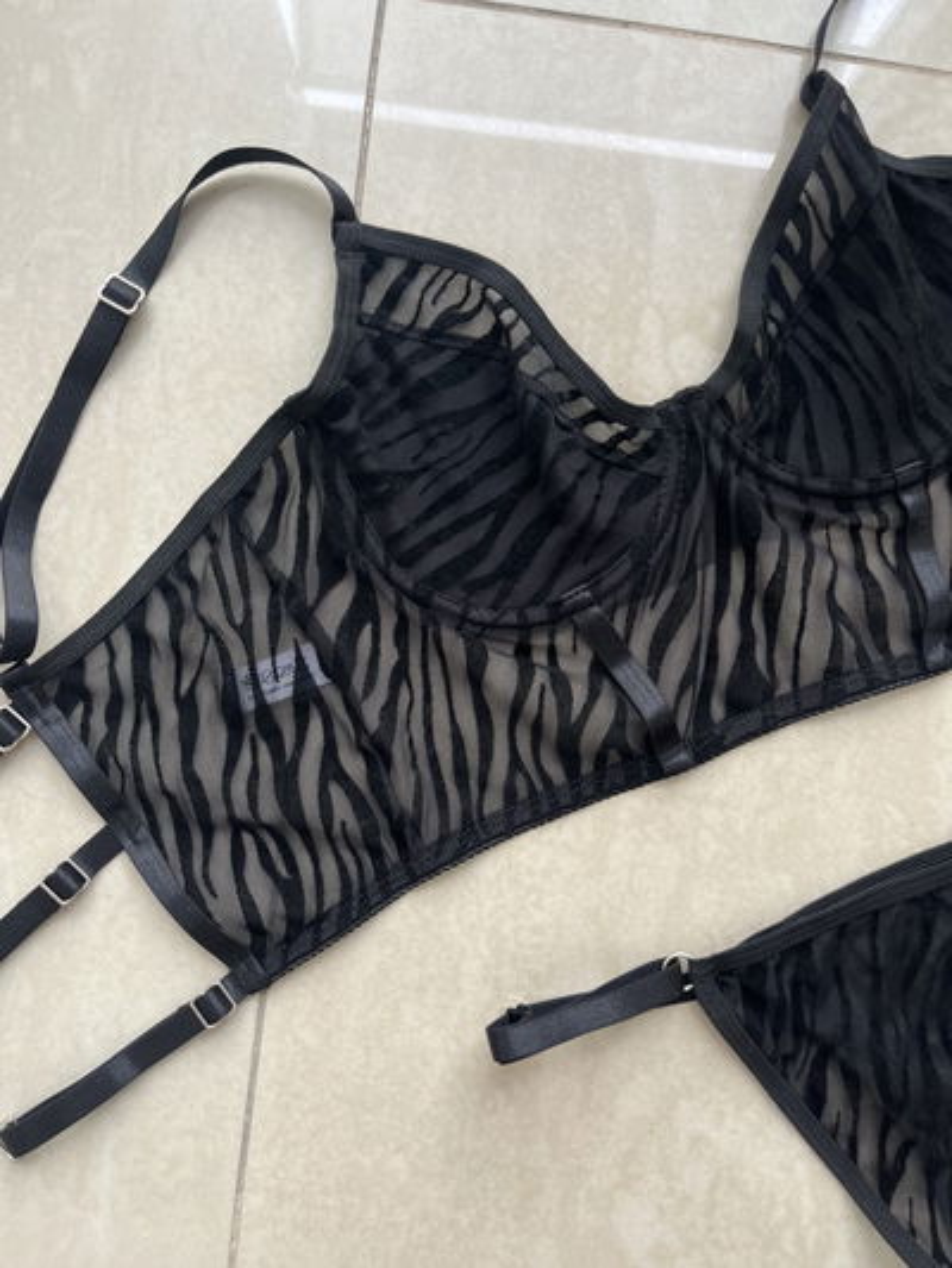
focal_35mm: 26
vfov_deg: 67.3
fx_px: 953
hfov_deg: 53.1
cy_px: 634
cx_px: 476
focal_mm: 5.1
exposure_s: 1/50
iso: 100
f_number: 1.6
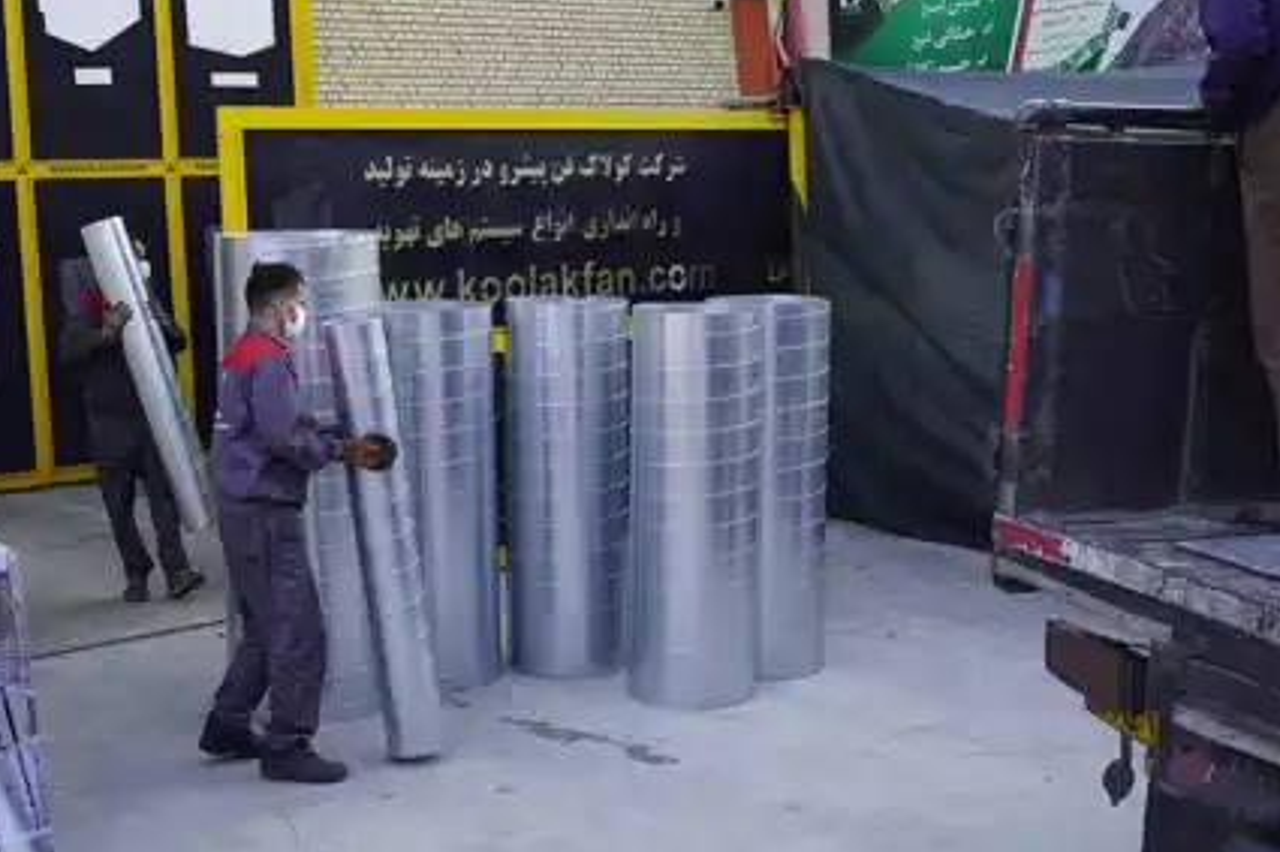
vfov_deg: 25.5
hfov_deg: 37.5
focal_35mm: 53
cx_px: 660
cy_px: 415
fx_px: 1884
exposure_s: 1/160
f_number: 8
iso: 800
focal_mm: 50
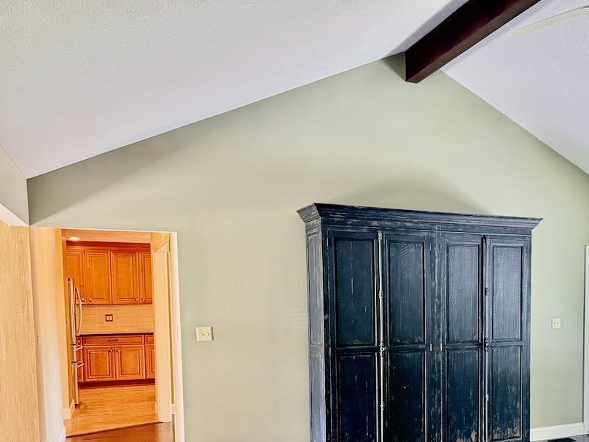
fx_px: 647
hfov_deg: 46.8
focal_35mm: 38
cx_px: 457
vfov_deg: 36.6
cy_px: 342
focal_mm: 6.76
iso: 800
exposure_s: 1/40
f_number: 1.78
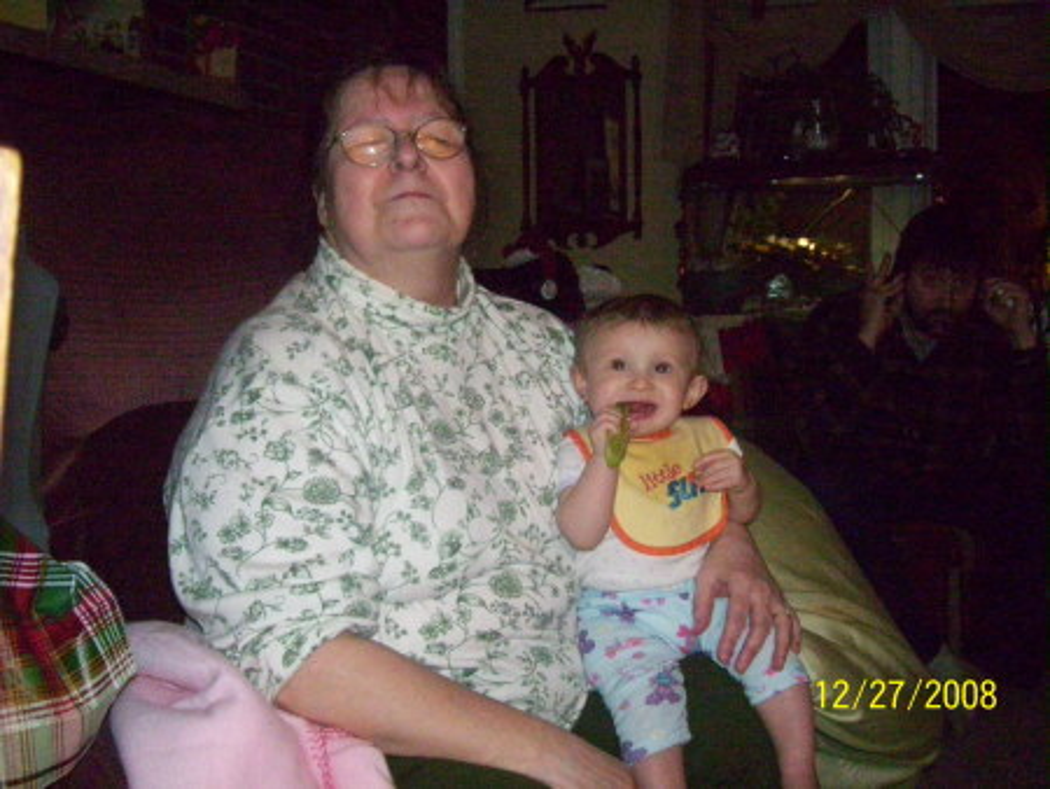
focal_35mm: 36
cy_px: 394
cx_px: 525
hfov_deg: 51.3
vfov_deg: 39.7
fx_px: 1093
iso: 1250
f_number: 2.7
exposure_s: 1/125
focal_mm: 6
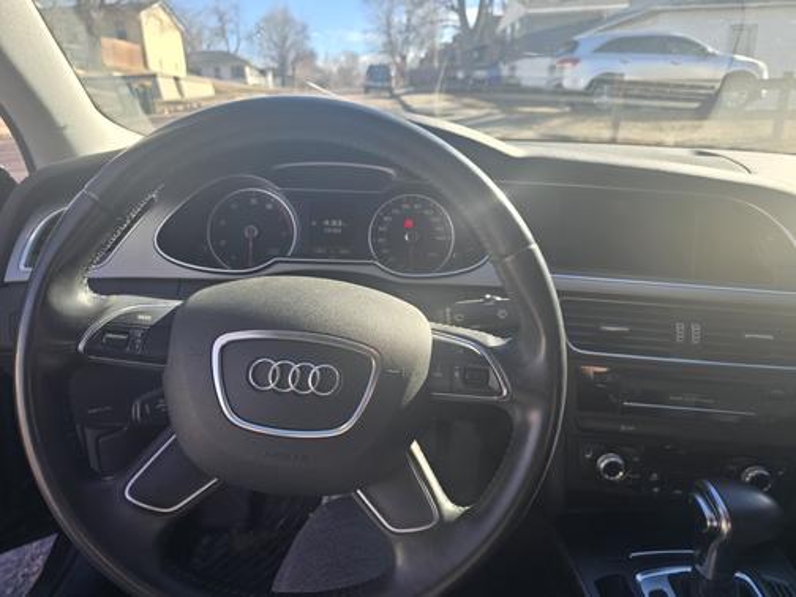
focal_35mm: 23
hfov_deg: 73.9
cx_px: 398
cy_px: 298
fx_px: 529
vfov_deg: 58.9
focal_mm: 6.3
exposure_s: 1/180
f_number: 1.7
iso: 12
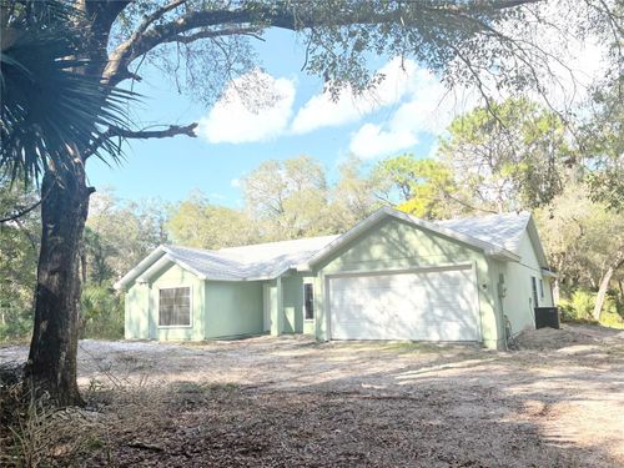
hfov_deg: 67.3
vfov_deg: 53.1
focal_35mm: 26
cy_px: 234
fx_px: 469
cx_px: 312
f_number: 1.6
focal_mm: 5.96
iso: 50
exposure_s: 1/2364
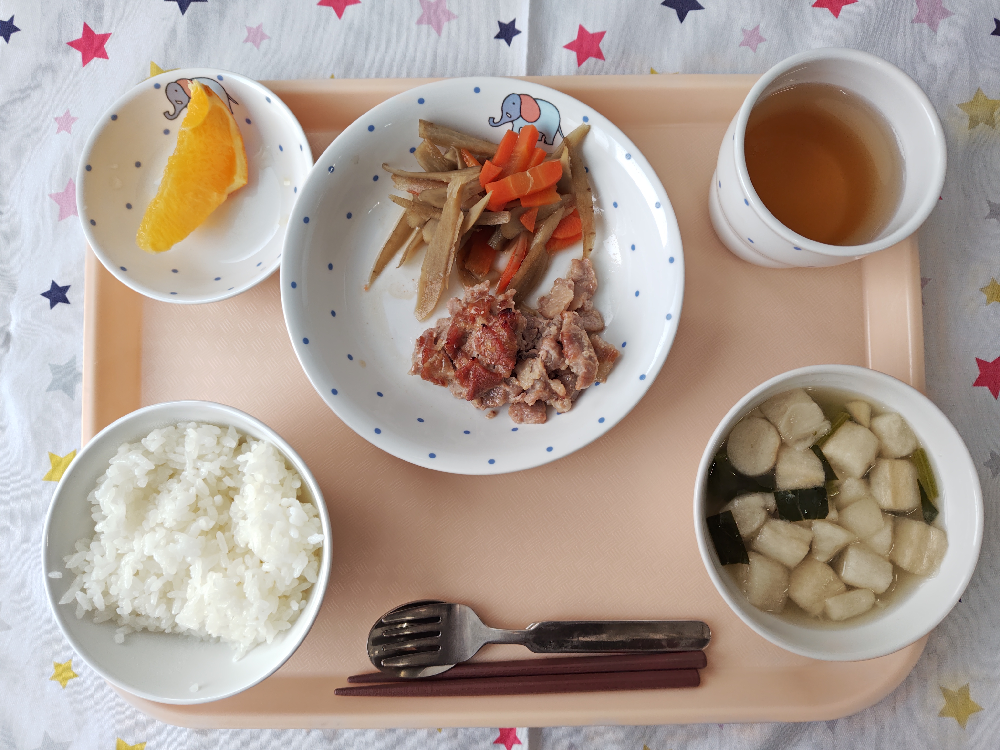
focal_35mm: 23
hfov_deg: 73.9
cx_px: 500
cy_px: 375
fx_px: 664
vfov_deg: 58.9
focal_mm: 5.56
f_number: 1.9
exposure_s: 1/100
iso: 58
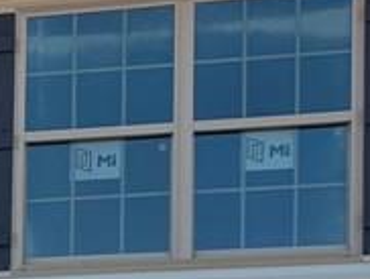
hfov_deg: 11.9
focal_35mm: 146
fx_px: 1563
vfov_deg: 9.5
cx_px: -388
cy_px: 574
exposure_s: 1/1661
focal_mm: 4.25
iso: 25
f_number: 1.8
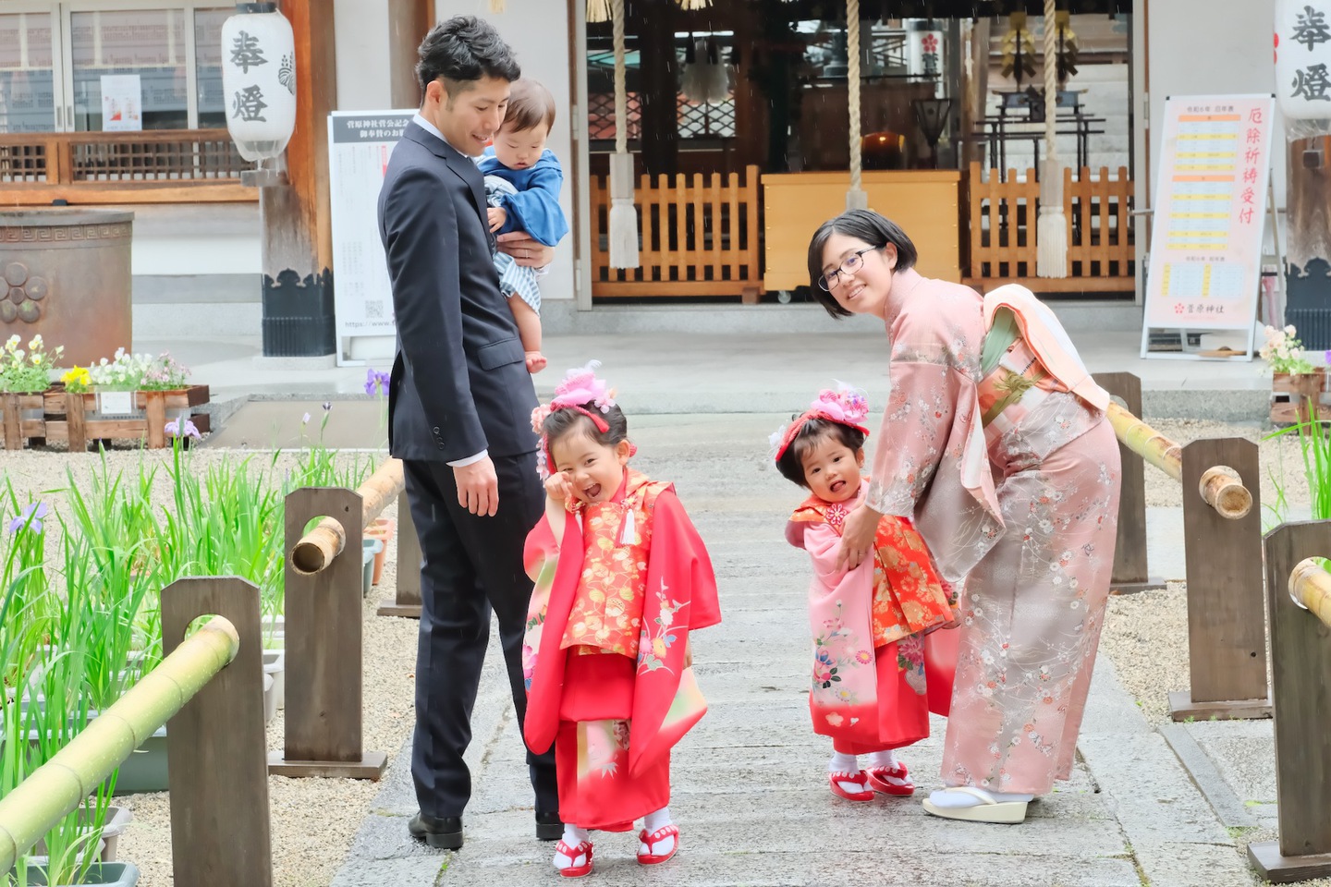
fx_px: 2884
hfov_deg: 26.0
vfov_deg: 17.5
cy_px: 444
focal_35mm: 78
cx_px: 666
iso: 1600
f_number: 7.1
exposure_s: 1/250
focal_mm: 51.8
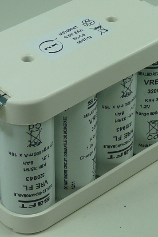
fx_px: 804
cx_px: 61
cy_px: 113
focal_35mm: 122
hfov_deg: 11.2
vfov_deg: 16.8
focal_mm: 7.6
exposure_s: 1/80
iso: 100
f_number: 3
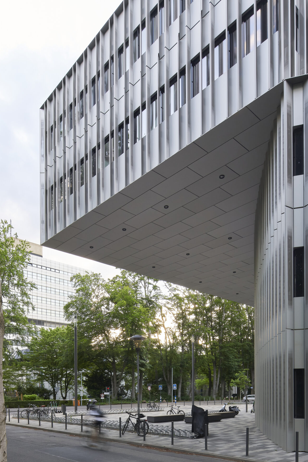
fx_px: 346
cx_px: 140
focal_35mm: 27
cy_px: 141
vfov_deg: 65.0
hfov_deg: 47.9
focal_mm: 17
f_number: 13
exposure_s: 1/15
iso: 400
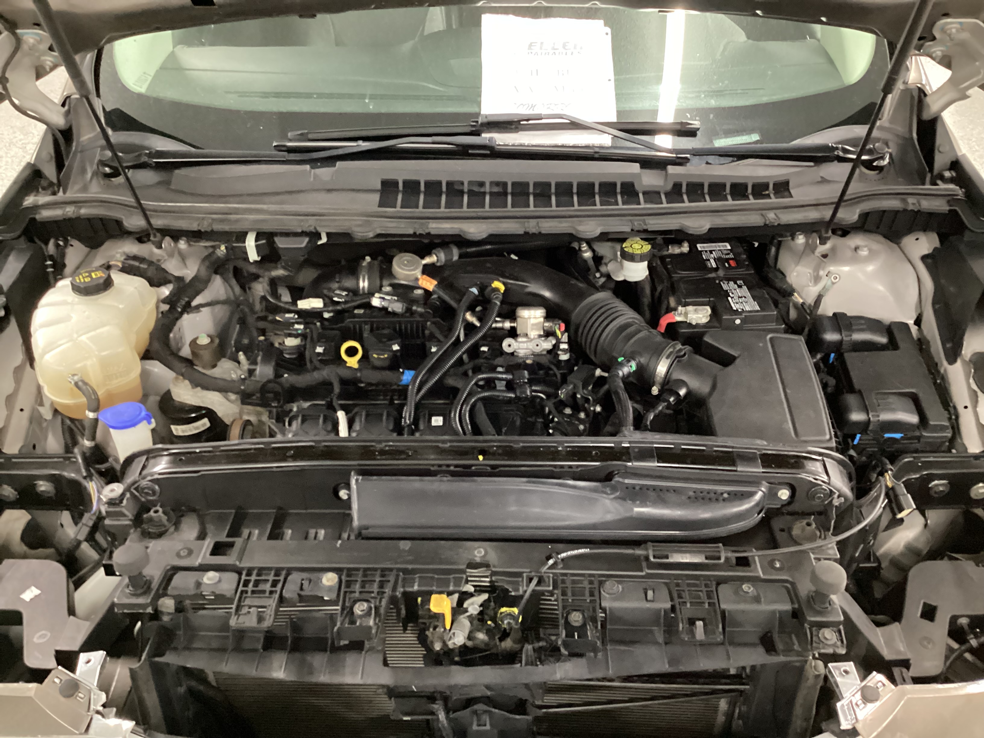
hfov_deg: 58.4
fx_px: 881
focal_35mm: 31
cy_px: 369
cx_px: 492
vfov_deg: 45.4
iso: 640
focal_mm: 3.3
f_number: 2.4
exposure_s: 1/20
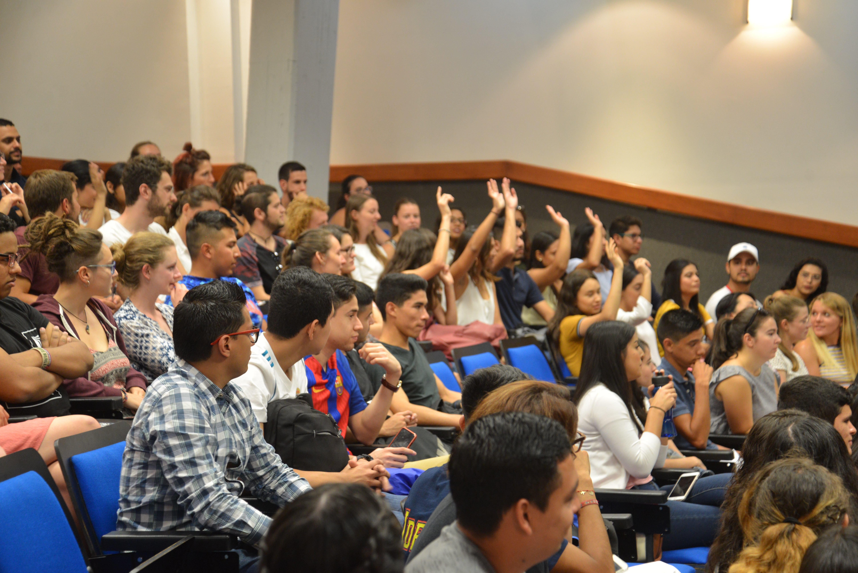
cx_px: 429
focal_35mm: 62
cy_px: 286
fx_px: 1478
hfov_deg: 32.4
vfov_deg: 21.9
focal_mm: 62
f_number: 4.5
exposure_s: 1/25
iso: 1600
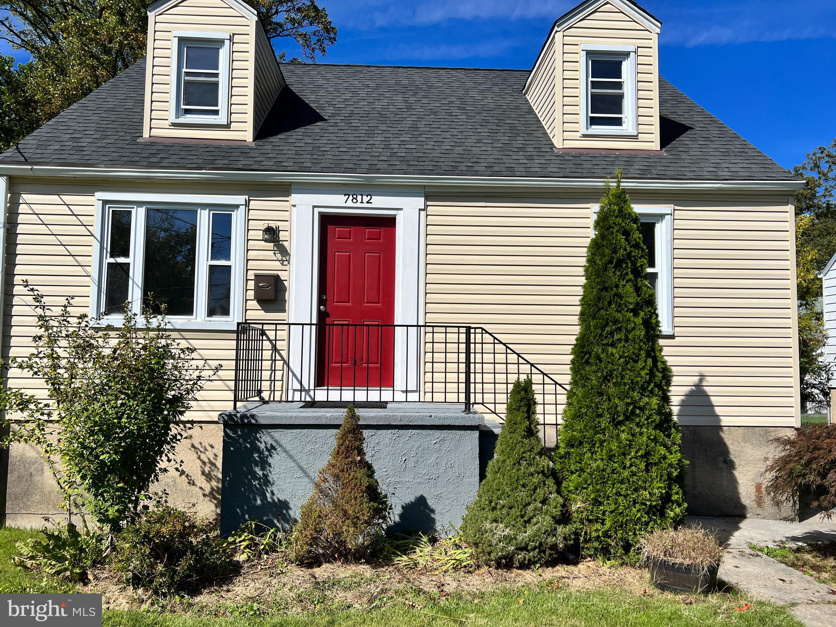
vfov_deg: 53.1
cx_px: 418
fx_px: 628
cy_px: 314
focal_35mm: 26
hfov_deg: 67.3
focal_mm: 5.7
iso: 50
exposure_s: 1/7463
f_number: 1.5
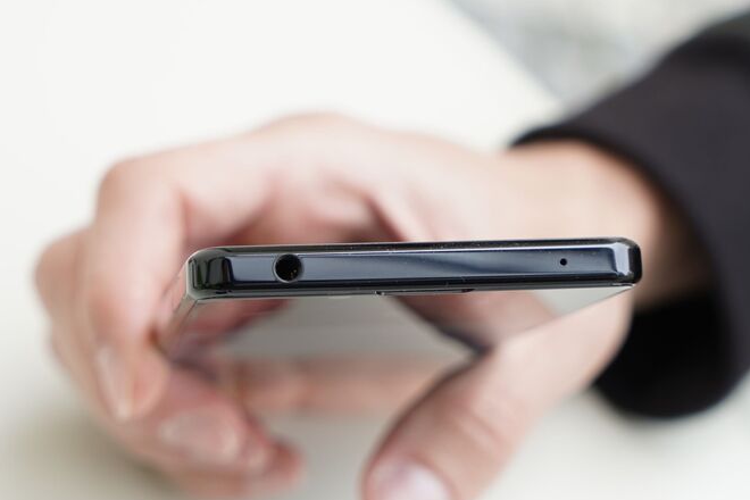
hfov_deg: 31.4
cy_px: 276
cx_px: 395
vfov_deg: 21.2
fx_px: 1333
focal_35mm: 64
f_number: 5
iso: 100
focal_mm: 51
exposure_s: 1/100
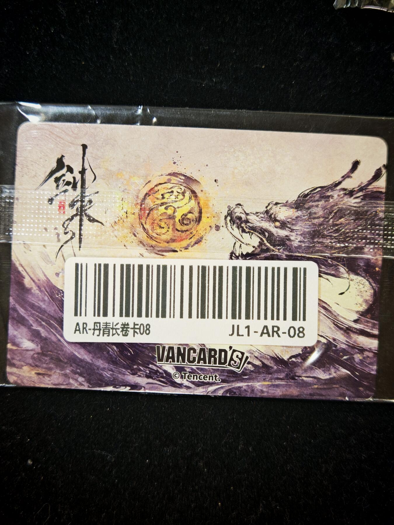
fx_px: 728
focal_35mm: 48
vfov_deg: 39.7
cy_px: 262
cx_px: 197
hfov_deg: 30.3
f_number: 1.9
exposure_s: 1/33
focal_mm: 6.67
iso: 400
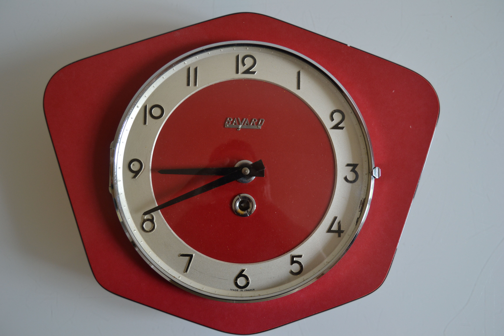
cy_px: 168
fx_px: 504
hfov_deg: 53.1
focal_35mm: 36
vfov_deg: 36.9
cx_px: 252
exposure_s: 1/80
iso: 400
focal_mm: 24
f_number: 4.2
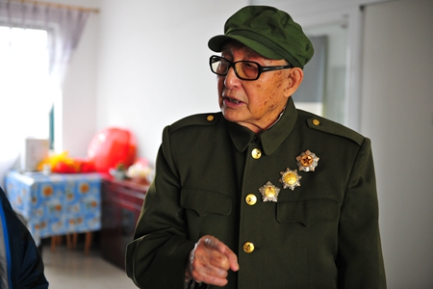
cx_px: 216
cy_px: 144
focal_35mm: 50
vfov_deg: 27.0
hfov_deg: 39.6
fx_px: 601
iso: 1600
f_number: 2.8
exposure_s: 1/80
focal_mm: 50
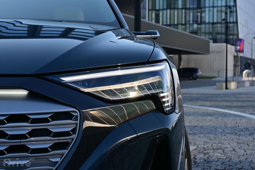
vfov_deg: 21.1
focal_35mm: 64
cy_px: 85
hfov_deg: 31.2
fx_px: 457
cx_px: 128
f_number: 7.1
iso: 100
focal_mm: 43
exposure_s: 1/200
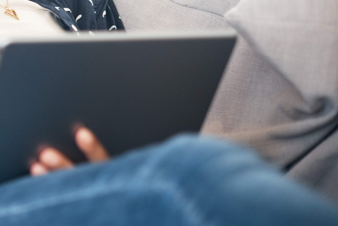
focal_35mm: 128
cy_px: -33
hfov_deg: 15.4
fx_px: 1202
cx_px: -75
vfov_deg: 10.6
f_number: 2
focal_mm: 50
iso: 500
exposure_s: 1/500
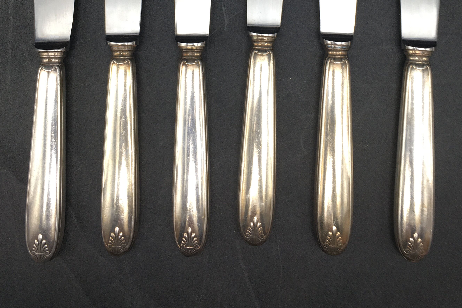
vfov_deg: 27.2
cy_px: -15
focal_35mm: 46
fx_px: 590
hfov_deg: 42.7
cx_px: 236
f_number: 2.2
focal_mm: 4.15
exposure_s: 1/100
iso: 25
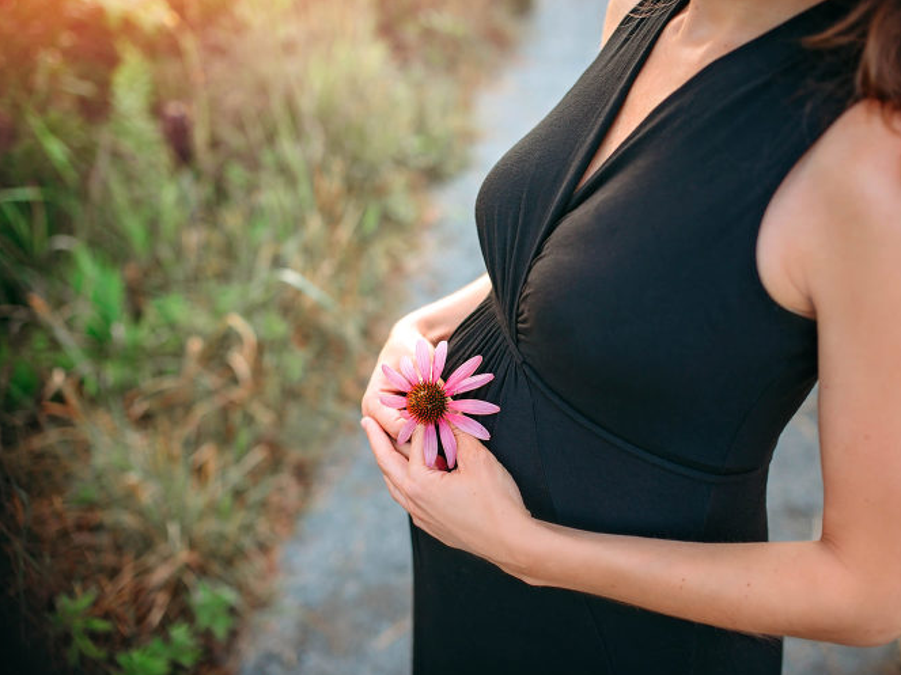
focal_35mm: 39
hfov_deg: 47.8
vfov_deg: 36.8
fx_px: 1015
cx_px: 497
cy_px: 334
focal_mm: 35
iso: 200
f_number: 2
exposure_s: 1/400
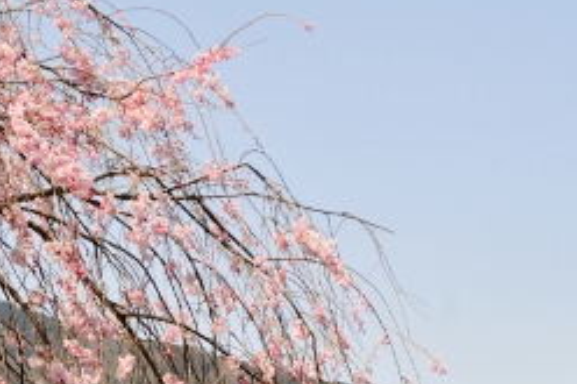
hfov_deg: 13.0
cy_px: 392
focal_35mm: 155
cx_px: 621
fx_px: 2483
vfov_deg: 8.8
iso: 200
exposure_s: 1/320
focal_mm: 40
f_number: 9
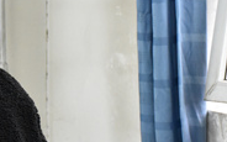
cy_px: 59
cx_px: -78
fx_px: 1578
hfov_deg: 8.1
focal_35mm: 255
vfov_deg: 5.1
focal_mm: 48
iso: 3200
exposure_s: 1/125
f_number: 5.6
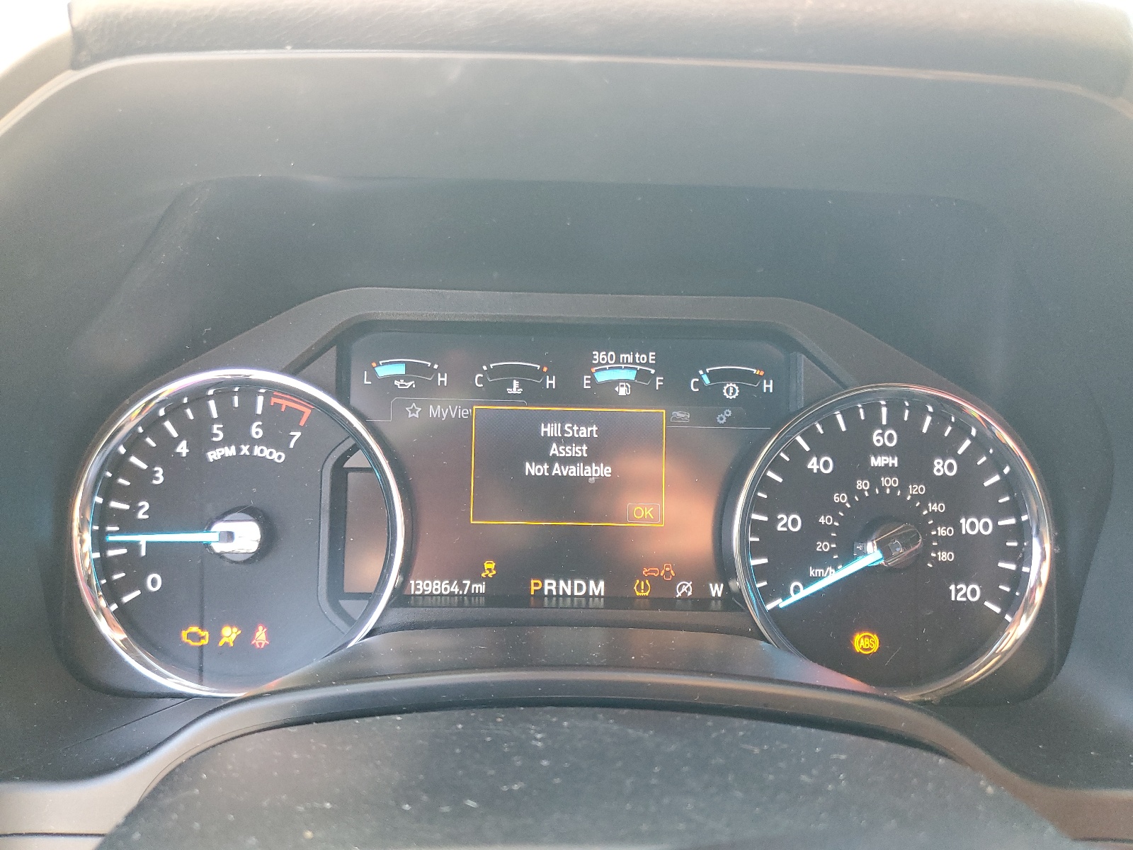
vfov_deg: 53.1
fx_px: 851
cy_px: 425
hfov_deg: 67.3
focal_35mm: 26
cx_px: 566
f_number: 1.5
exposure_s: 1/60.2
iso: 177
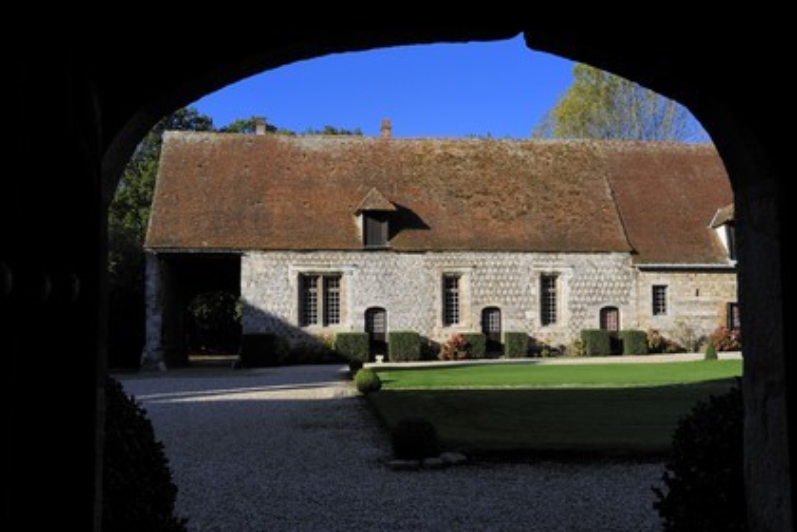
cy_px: 266
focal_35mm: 38
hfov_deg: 50.7
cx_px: 398
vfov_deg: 35.1
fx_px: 841
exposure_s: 1/100
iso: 200
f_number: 16
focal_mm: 38
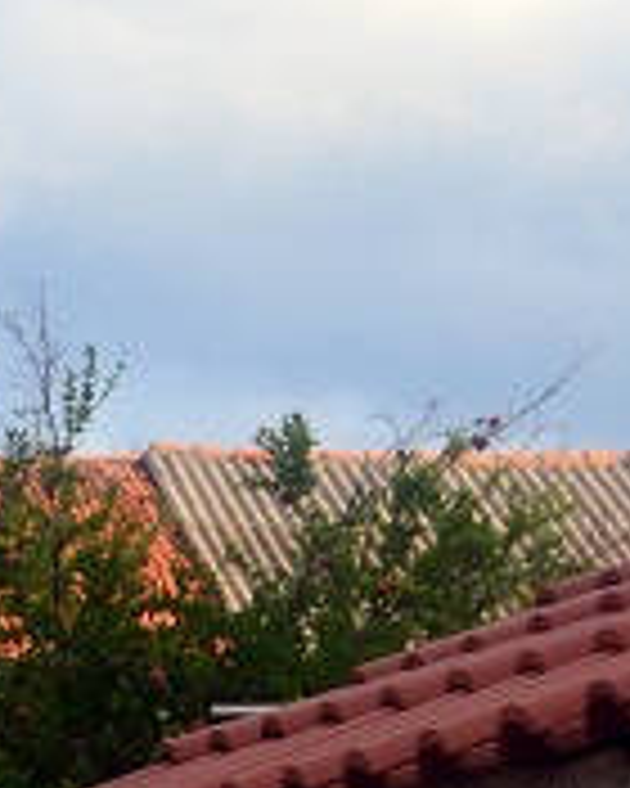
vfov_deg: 10.6
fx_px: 4055
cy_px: 1227
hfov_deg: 8.4
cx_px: -698
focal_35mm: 174
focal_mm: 24
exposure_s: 1/1600
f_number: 5
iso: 640
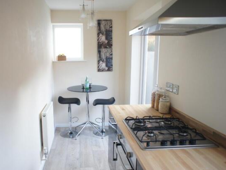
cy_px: 91
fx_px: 183
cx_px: 95
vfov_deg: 49.7
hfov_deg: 63.1
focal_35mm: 28
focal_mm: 16
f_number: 2.8
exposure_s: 1/30
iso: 250
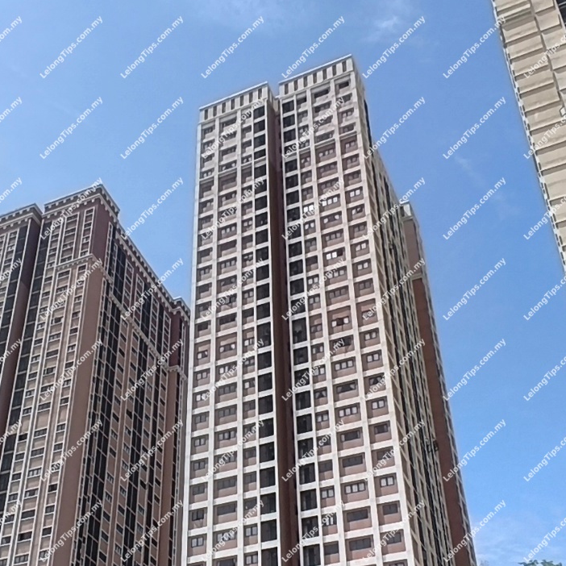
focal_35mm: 48
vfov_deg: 35.4
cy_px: 291
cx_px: 249
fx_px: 888
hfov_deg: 35.3
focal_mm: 1.65
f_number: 2.2
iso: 50
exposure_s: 1/4357
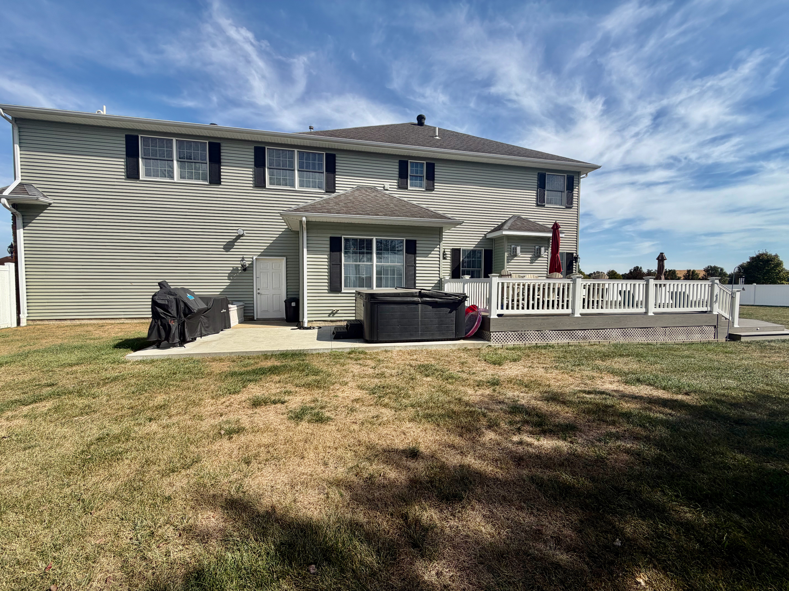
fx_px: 319
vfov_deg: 85.7
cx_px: 394
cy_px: 296
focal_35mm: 14
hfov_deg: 102.1
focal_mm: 2.22
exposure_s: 1/901
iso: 20
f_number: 2.2
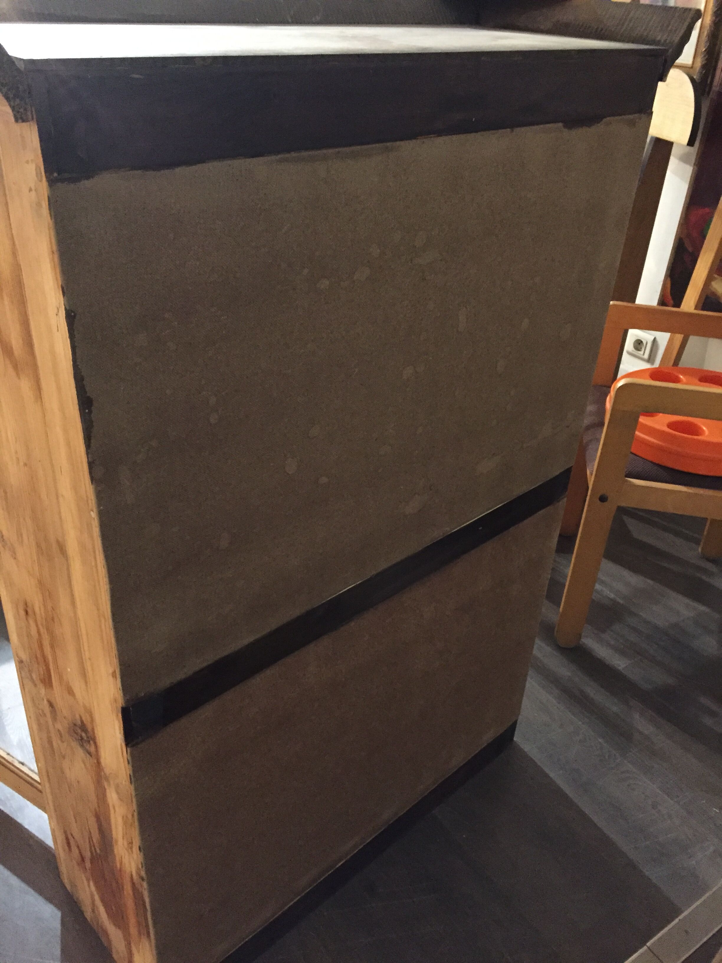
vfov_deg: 61.7
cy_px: 482
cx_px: 361
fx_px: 806
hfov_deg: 48.2
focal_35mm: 29
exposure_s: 1/17
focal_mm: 4.15
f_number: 2.2
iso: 320
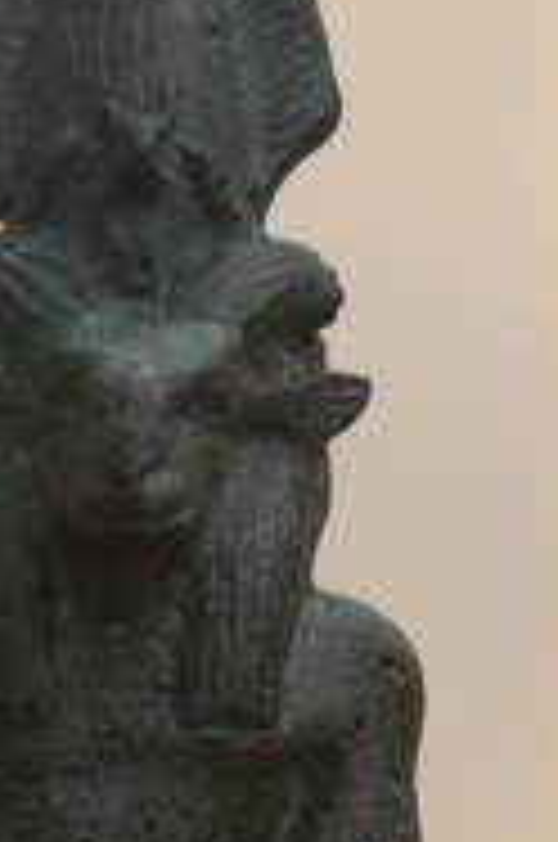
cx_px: 50
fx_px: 8681
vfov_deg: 5.5
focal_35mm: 372
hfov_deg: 3.7
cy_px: 1067
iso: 1000
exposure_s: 1/50
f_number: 5
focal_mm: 70
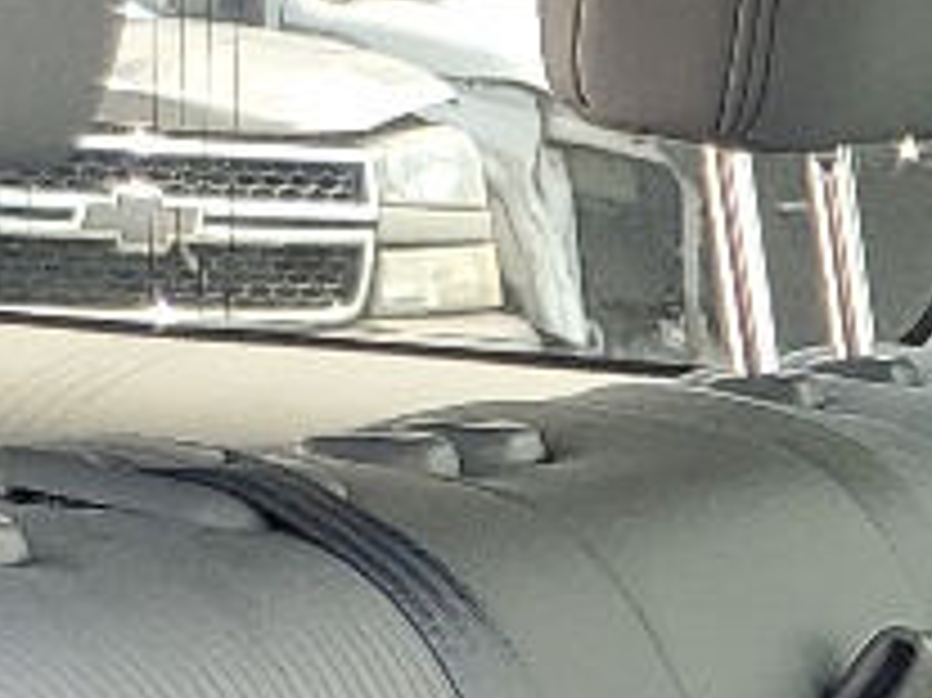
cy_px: 2144
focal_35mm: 201
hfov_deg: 8.8
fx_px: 5409
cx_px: 2337
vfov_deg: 6.7
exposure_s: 1/244
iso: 50
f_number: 1.5
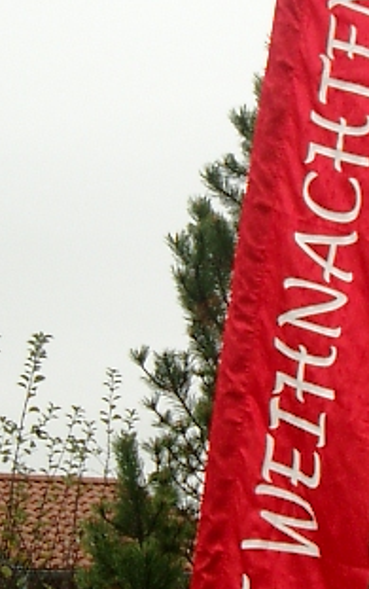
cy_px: 311
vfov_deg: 16.2
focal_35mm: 129
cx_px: 333
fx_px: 2071
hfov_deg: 10.1
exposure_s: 1/500
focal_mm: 7.6
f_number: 2.6
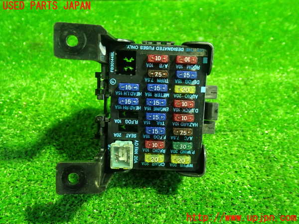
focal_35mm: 30
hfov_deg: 60.0
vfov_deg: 46.8
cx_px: 150
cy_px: 112
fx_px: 259
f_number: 2.3
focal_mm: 5.4
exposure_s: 1/30
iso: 800
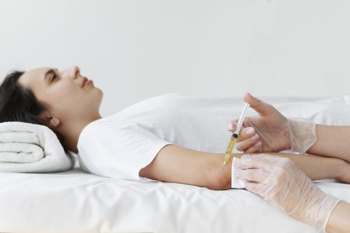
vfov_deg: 27.0
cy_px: 116
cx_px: 175
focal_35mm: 50
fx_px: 486
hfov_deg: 39.6
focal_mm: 50
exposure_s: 1/640
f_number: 4.5
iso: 640
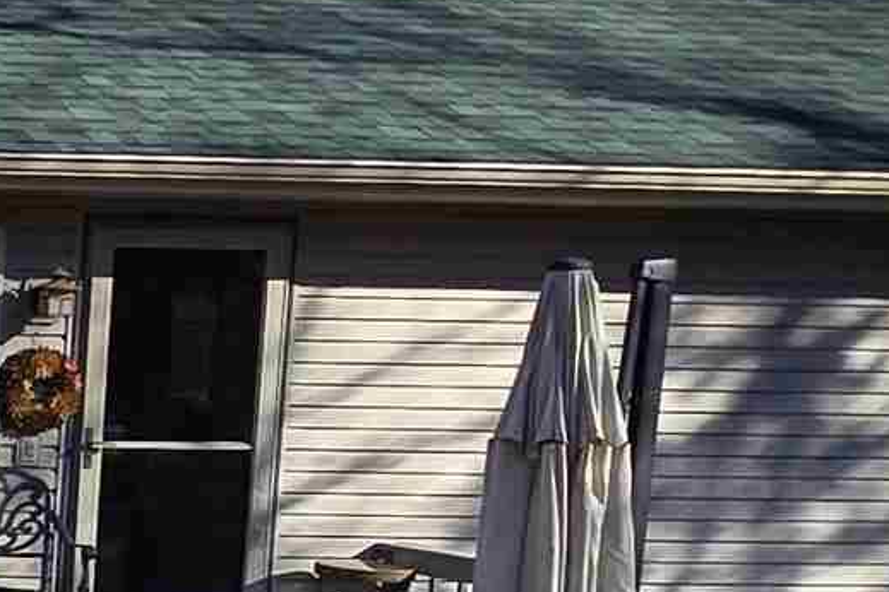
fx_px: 1975
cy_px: 551
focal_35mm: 80
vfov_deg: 16.8
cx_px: -843
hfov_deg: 18.1
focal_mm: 2.2
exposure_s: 1/2000
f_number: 2.2
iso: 80
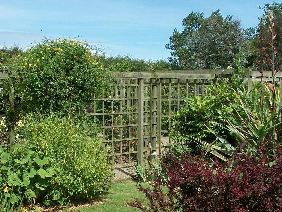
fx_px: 489
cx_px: 131
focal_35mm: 60
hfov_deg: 32.2
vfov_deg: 24.4
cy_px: 111
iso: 80
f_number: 5.5
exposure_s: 1/400
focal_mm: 5.7
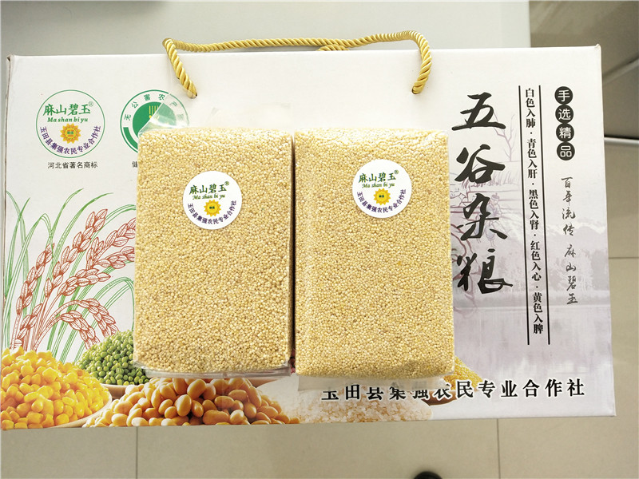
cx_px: 320
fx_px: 554
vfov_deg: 46.8
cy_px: 240
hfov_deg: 60.0
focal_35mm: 30
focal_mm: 3.95
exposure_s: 1/100
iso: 73
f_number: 1.8
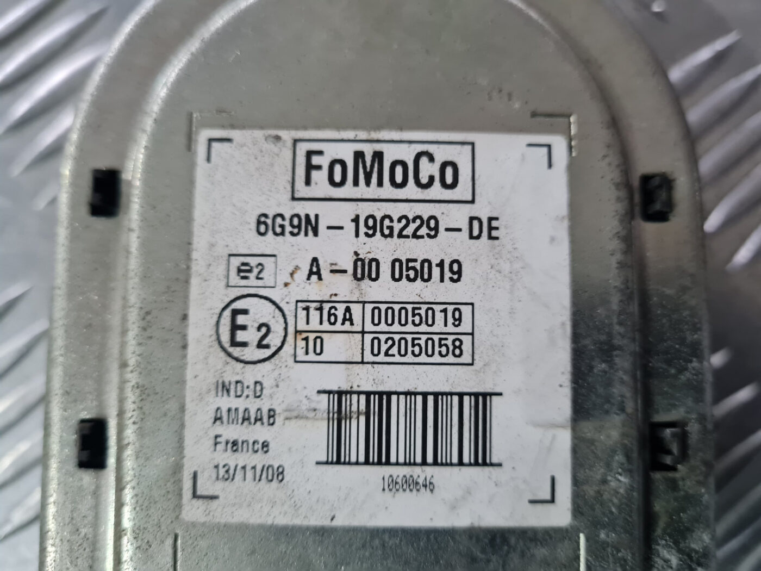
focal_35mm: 26
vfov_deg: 53.1
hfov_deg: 67.3
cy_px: 286
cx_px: 380
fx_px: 572
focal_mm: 5.4
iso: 500
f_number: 1.8
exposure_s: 1/50
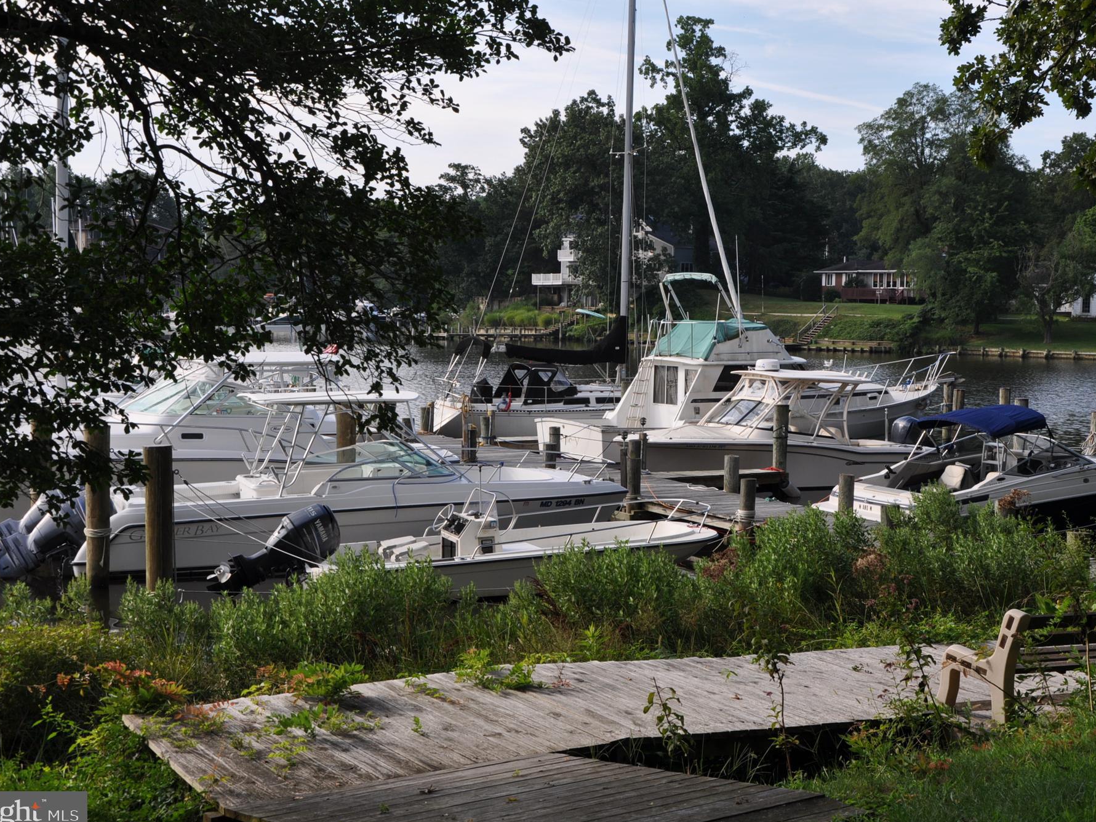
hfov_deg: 36.2
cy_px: 417
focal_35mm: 53
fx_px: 1678
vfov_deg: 27.5
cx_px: 582
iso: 200
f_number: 8
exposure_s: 1/250
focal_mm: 32
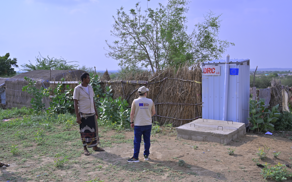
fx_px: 286
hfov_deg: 54.0
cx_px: 145
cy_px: 93
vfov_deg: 35.3
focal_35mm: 36
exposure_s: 1/4000
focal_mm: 35
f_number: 4
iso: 200
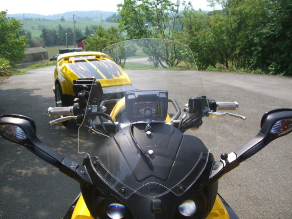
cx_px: 146
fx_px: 321
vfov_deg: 37.7
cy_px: 110
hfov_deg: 49.0
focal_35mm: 38
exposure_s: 1/160
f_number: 5.6
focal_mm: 7.9
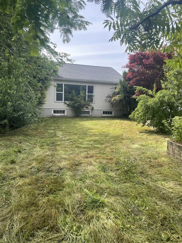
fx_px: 182
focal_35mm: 26
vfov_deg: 67.3
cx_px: 91
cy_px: 122
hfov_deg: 53.1
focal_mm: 4.2
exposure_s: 1/1261
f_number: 1.6
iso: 32
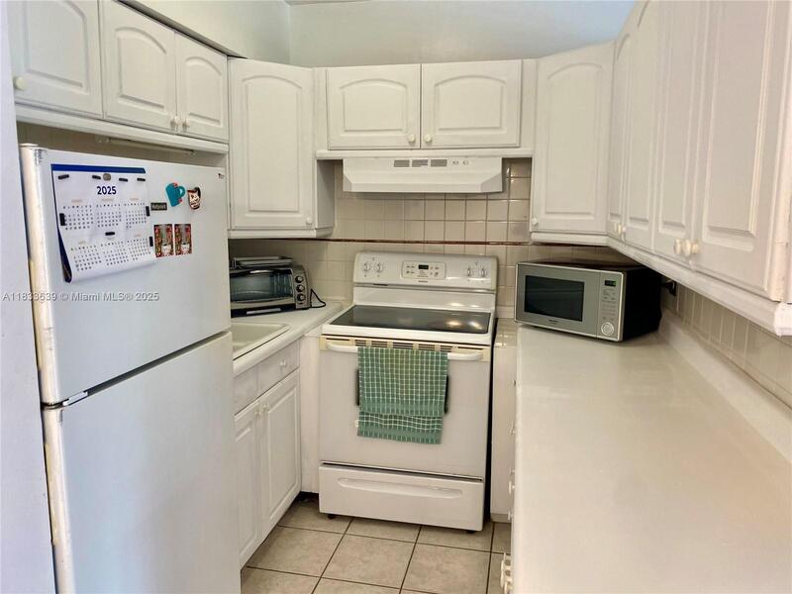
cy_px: 297
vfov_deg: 53.1
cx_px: 396
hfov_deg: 67.3
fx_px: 595
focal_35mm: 26
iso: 80
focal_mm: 4.25
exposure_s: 1/60
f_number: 1.8
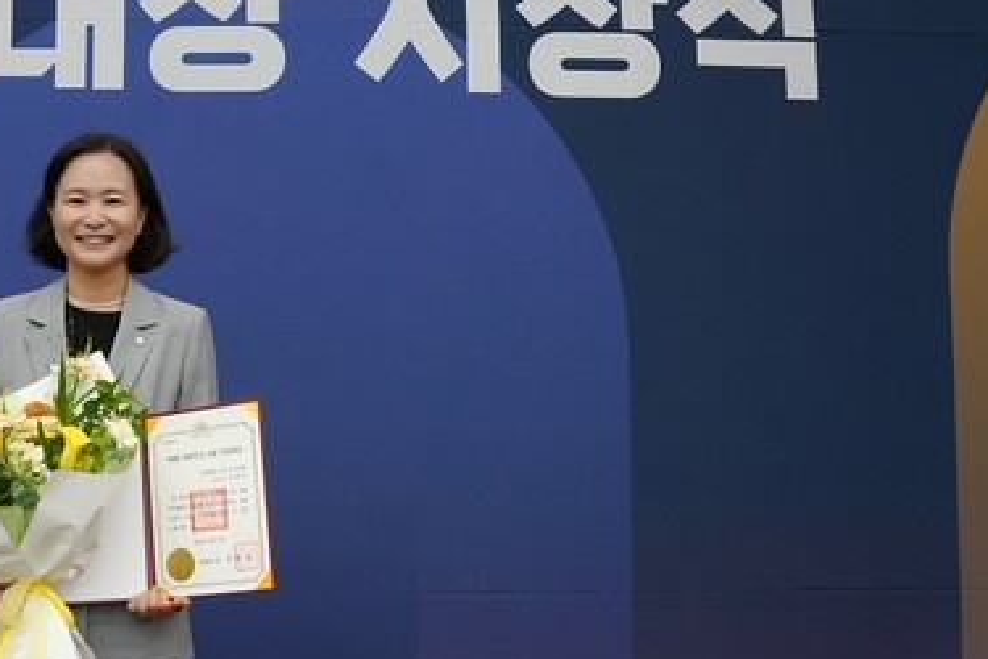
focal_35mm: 48
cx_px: 206
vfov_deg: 27.9
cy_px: 232
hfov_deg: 39.6
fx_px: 1317
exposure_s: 1/160
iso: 1000
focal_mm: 20
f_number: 4
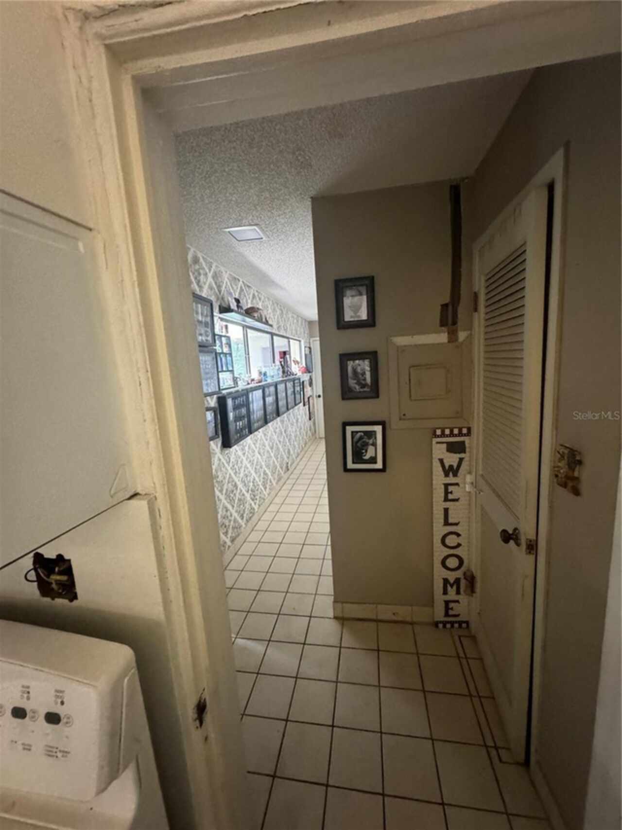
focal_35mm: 14
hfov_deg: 85.7
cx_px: 311
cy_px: 415
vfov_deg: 102.1
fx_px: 335
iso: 1000
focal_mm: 2.22
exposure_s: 1/60
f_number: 2.2
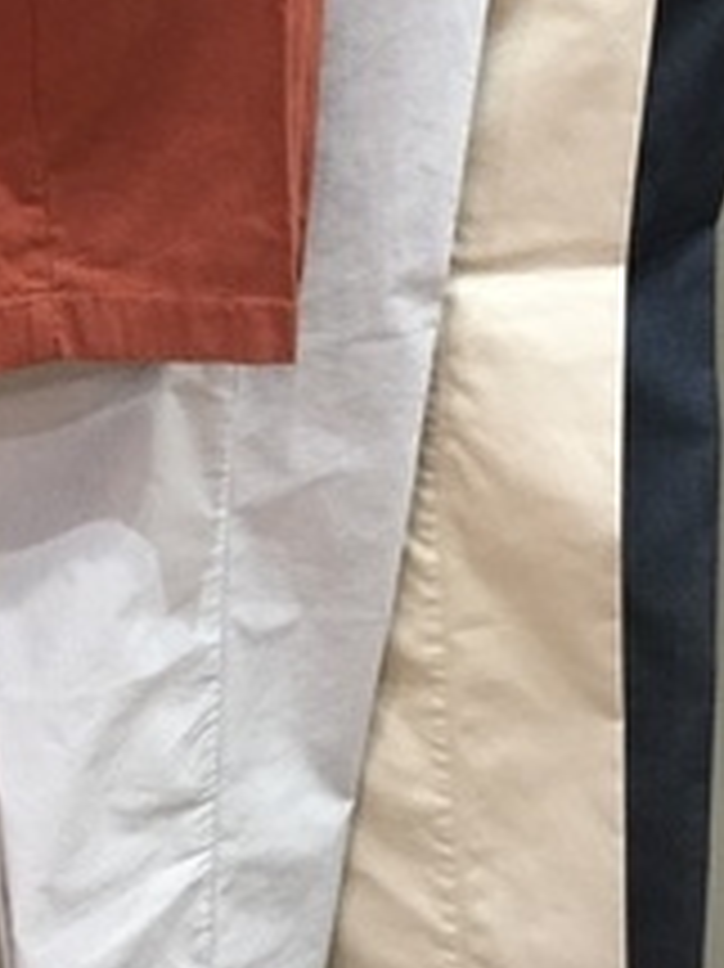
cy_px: -77
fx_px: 2010
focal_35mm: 72
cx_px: 214
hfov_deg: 20.3
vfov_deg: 25.3
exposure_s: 1/33
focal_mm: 3.3
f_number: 2.4
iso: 125
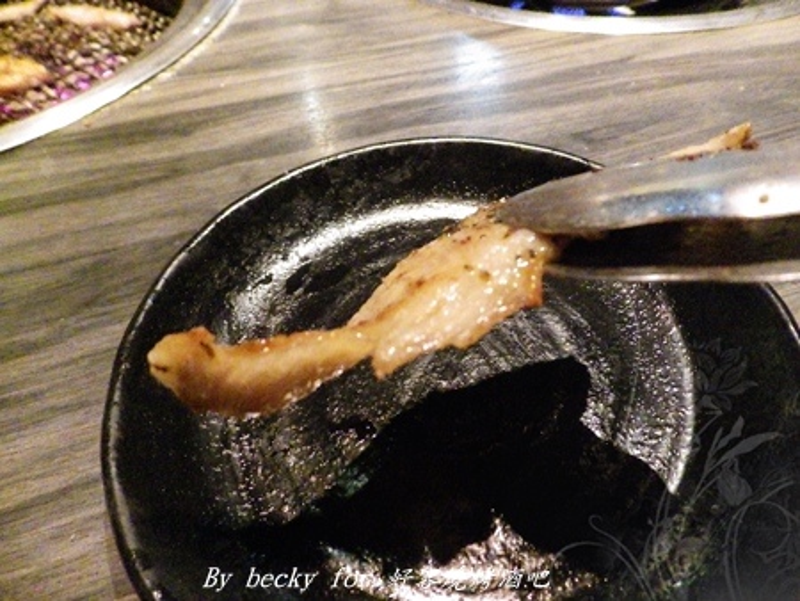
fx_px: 509
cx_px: 400
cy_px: 300
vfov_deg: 61.1
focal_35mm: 22
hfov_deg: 76.4
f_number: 3.1
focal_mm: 4
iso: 1600
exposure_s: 1/10
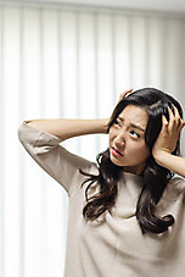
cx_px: 109
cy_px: 128
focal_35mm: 88
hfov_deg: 15.6
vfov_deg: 23.1
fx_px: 676
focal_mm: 50
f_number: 1.8
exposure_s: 1/1250
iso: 500
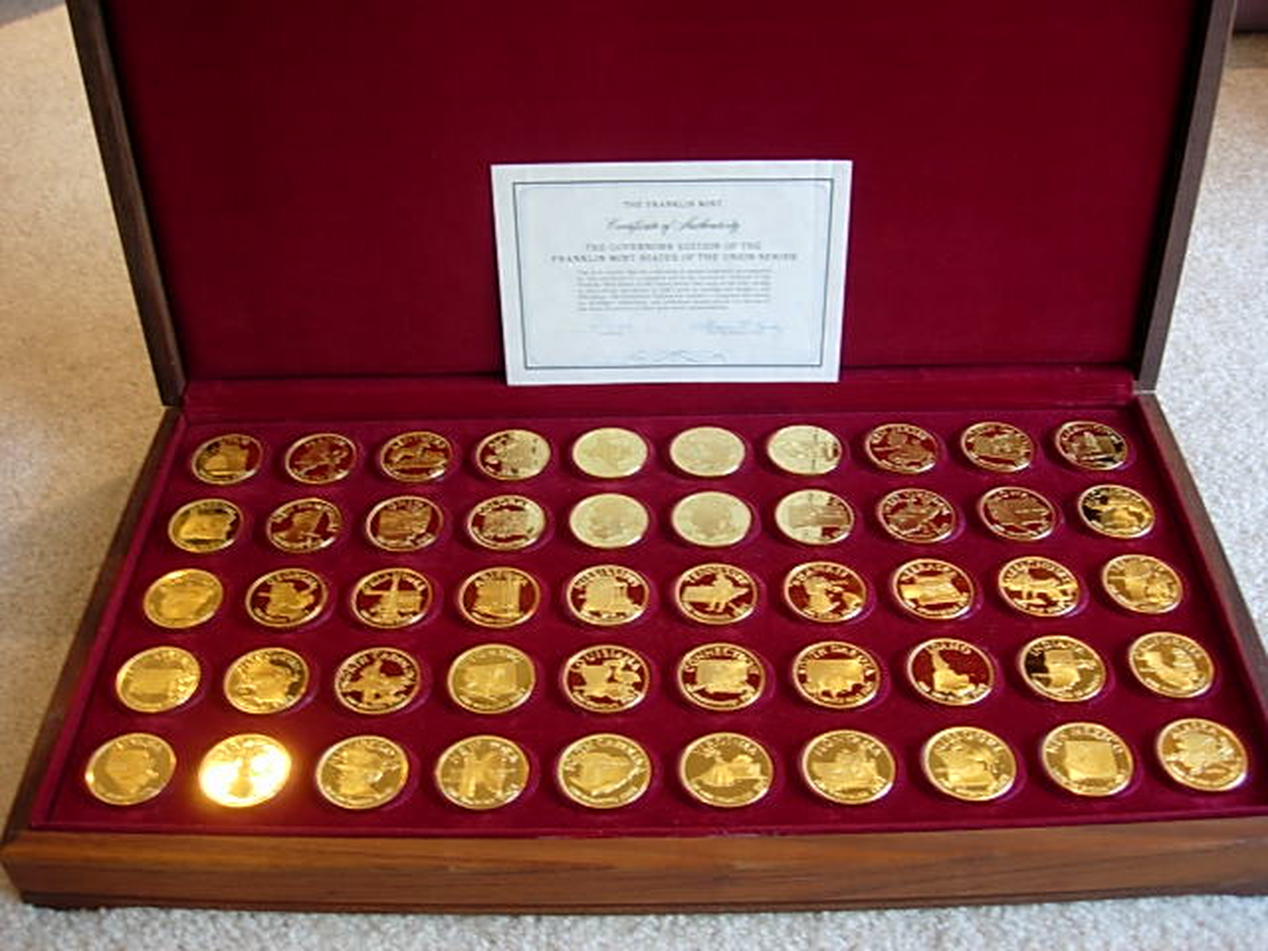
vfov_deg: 37.7
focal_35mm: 38
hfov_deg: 49.0
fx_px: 1392
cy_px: 476
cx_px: 634
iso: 64
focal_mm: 7.8
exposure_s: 1/8
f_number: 2.8
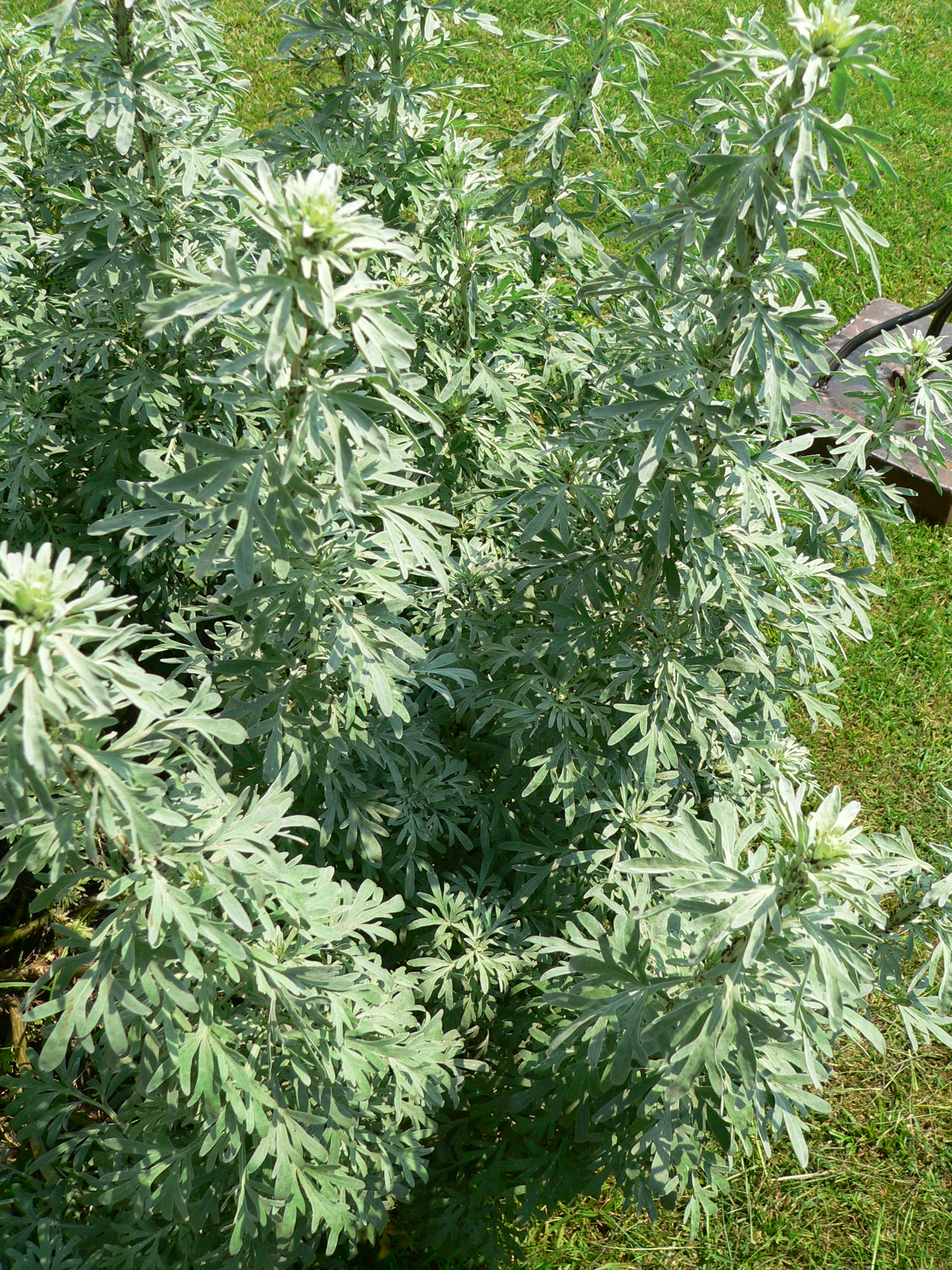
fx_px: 1320
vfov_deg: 51.4
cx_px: 476
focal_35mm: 36
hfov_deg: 39.7
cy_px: 635
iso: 100
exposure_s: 1/500
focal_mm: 6
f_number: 4
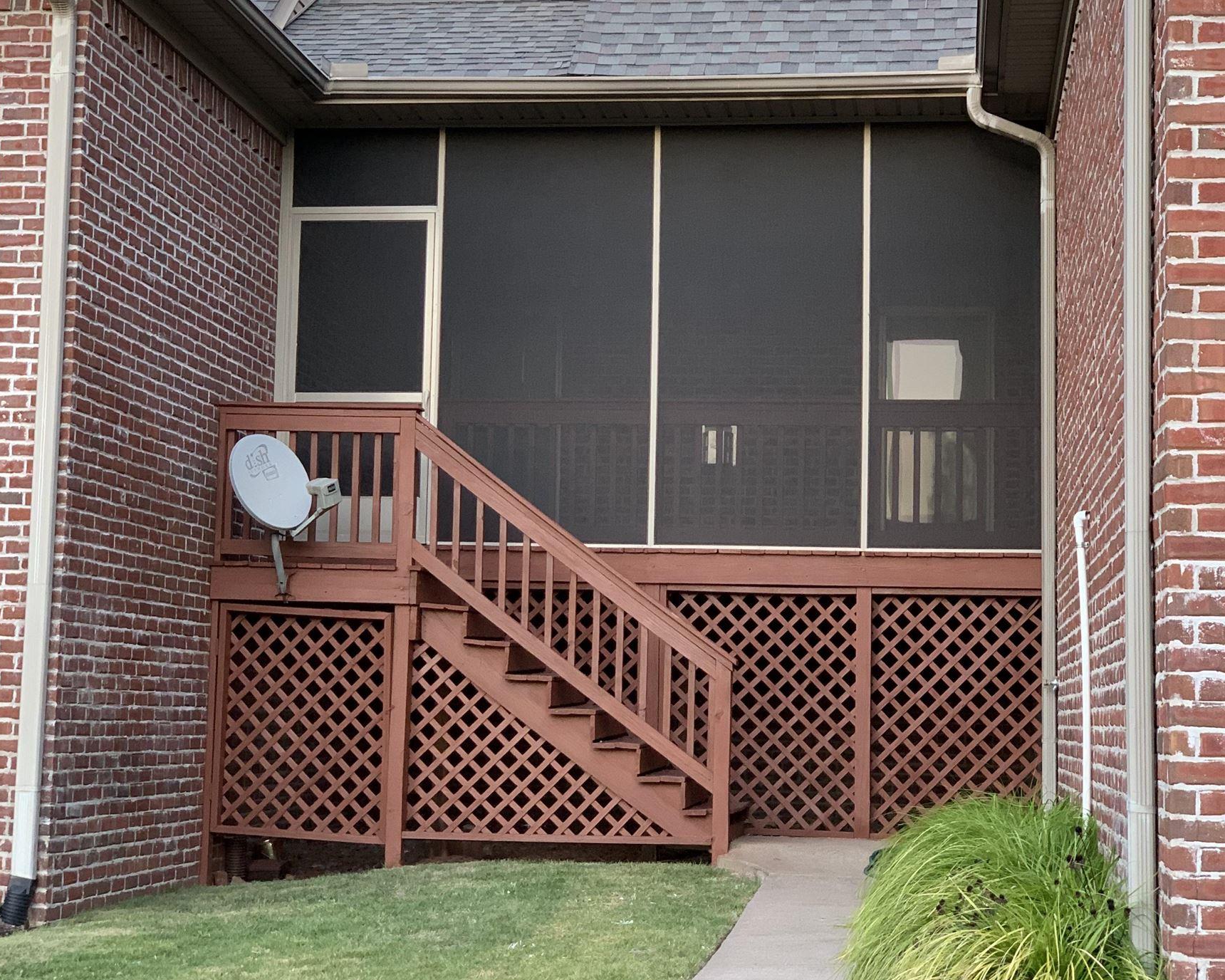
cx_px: 610
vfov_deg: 22.5
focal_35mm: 68
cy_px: 444
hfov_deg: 27.9
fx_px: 2465
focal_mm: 6
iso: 125
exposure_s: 1/108
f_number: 2.4
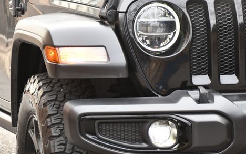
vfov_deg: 6.6
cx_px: 145
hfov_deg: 10.6
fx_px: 1327
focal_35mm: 198
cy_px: 82
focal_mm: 95
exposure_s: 1/250
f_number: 4.8
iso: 450
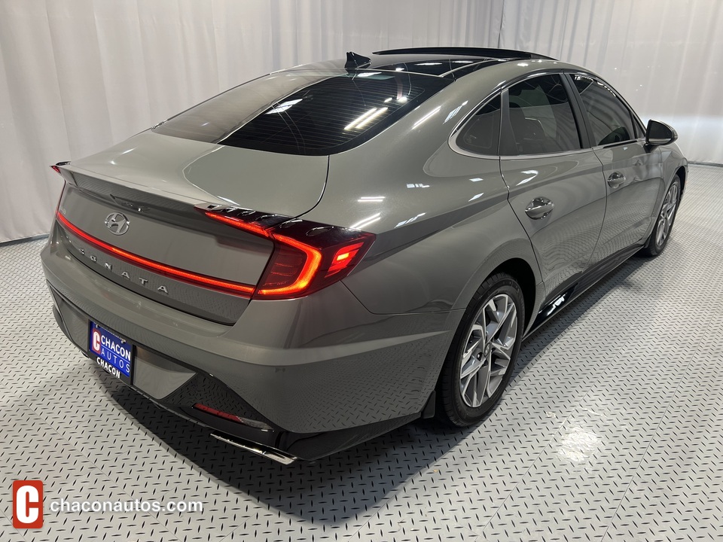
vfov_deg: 53.1
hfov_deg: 67.3
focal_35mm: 26
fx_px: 543
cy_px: 271
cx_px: 362
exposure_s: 1/60
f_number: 1.5
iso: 80
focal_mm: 5.7
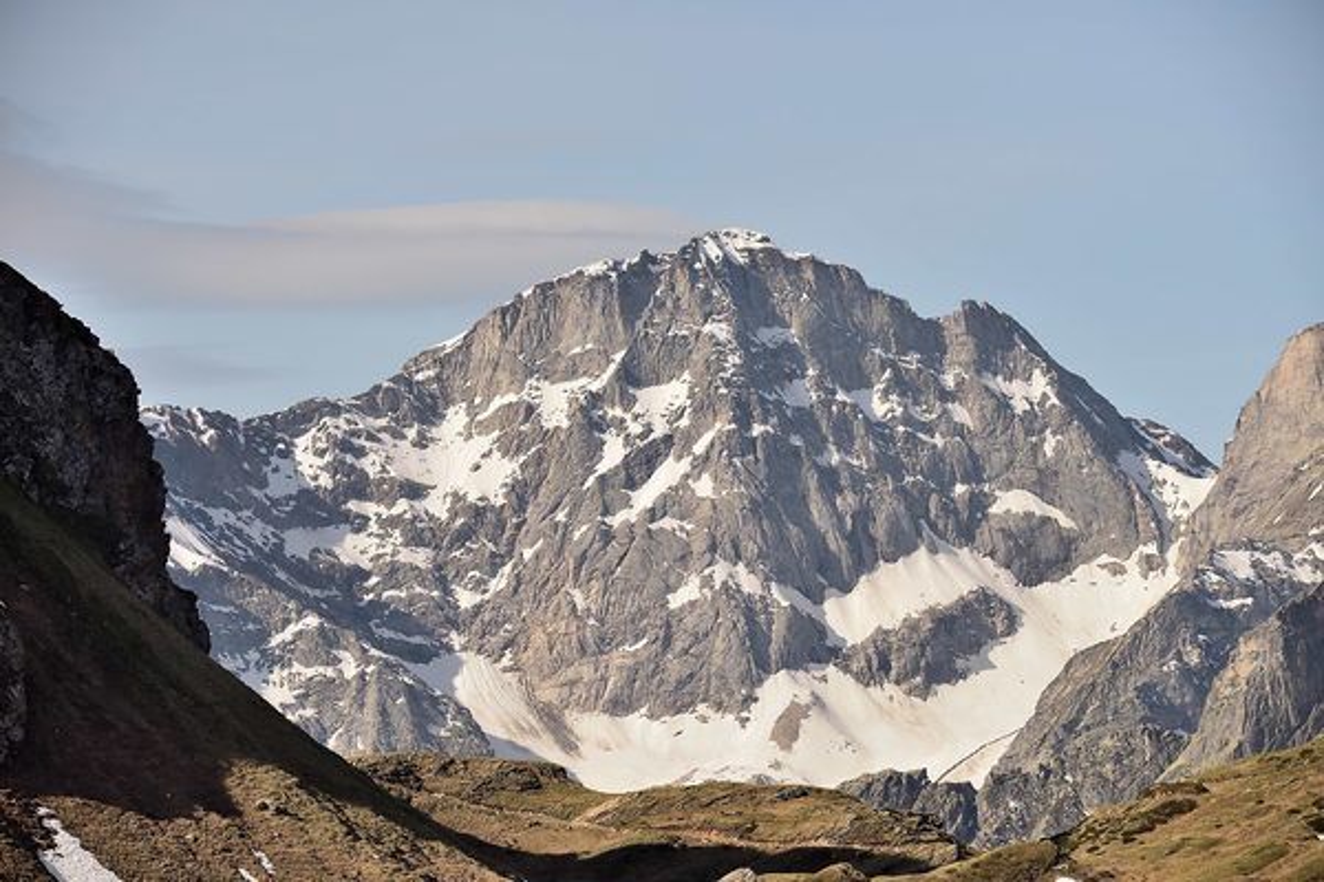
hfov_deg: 10.3
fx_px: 7355
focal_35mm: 200
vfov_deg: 6.9
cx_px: 662
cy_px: 441
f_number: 8
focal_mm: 200
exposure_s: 1/4000
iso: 1000
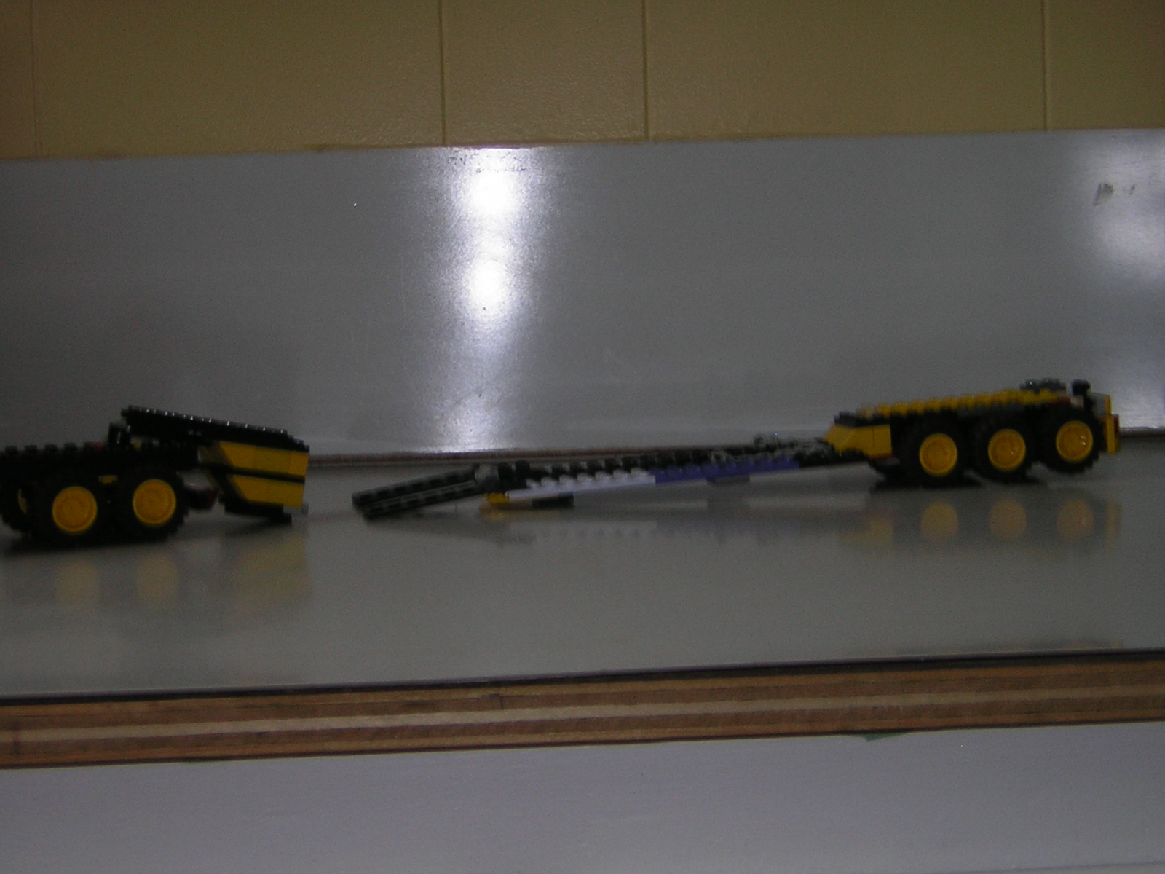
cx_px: 582
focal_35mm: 62
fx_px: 2087
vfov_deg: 23.7
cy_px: 437
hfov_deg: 31.2
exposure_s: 1/60.1
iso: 50
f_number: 3.4
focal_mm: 8.1
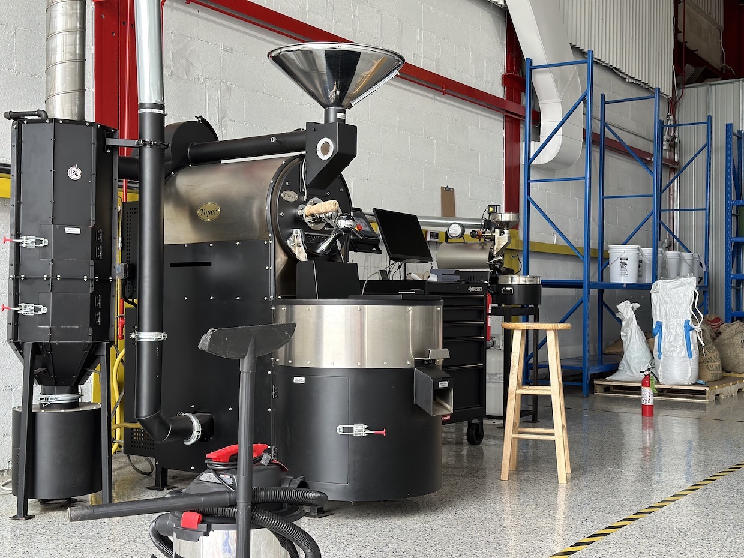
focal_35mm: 48
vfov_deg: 30.3
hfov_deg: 39.7
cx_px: 372
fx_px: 1032
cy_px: 279
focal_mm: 6.86
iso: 160
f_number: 1.78
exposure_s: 1/60
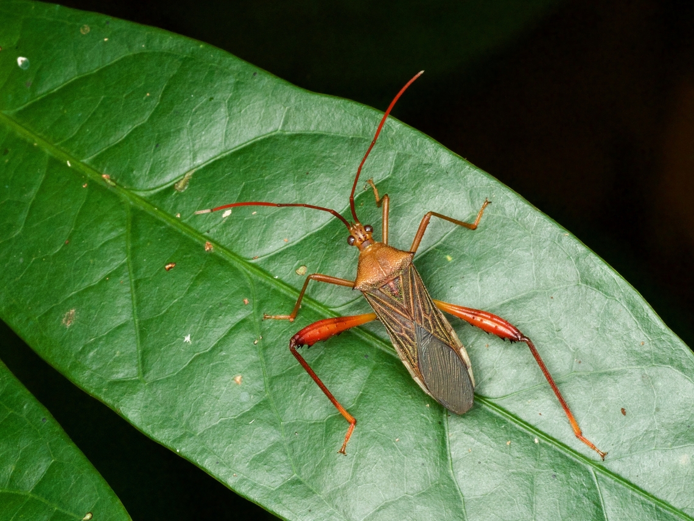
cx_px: 347
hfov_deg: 16.4
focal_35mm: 120
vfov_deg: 12.3
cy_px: 260
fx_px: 2406
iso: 400
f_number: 14
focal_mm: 60
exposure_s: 1/60
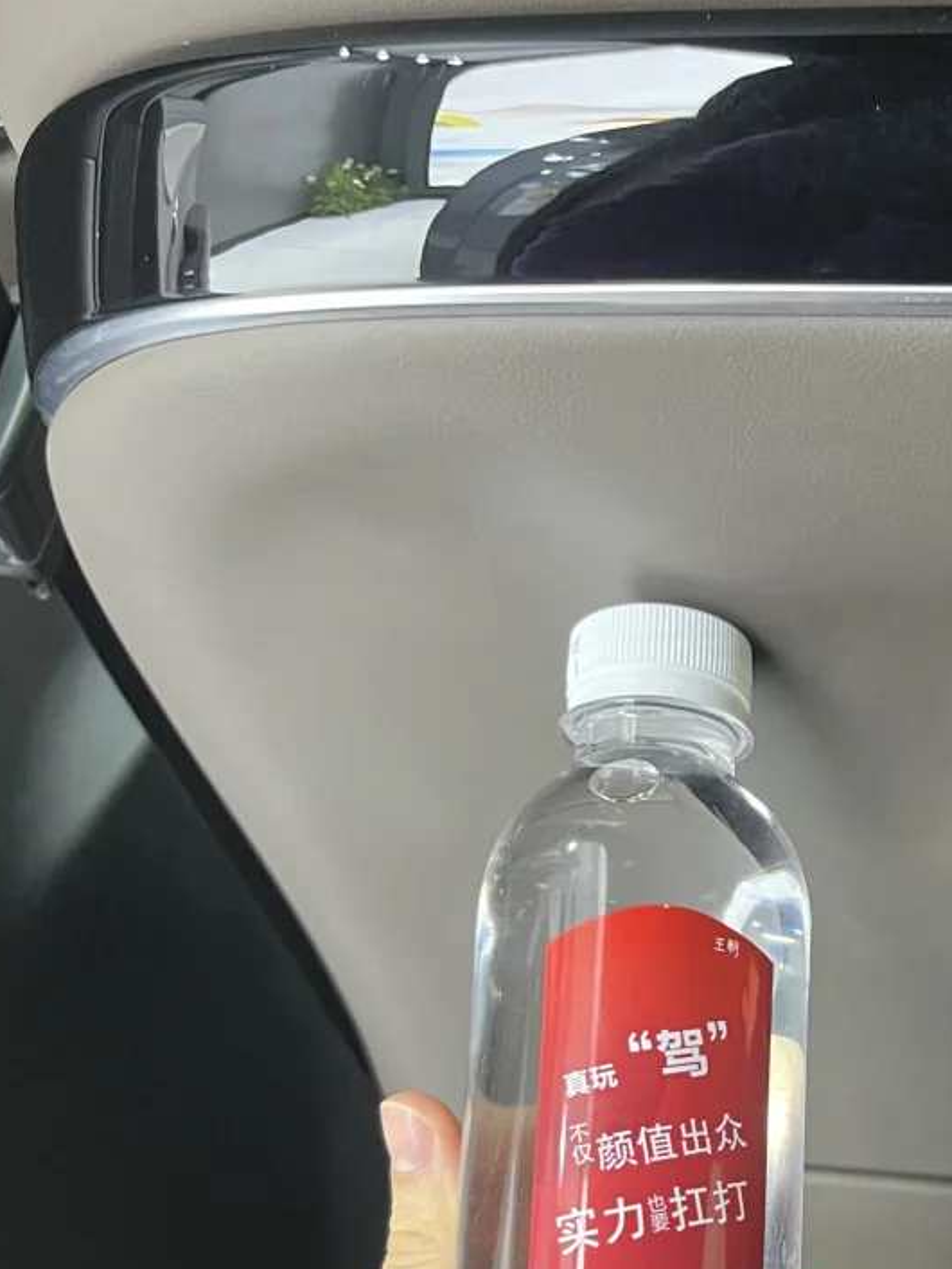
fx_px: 1942
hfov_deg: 26.3
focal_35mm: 53
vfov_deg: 34.9
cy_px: 1030
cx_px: 921
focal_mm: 5.1
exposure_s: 1/33
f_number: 1.6
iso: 400
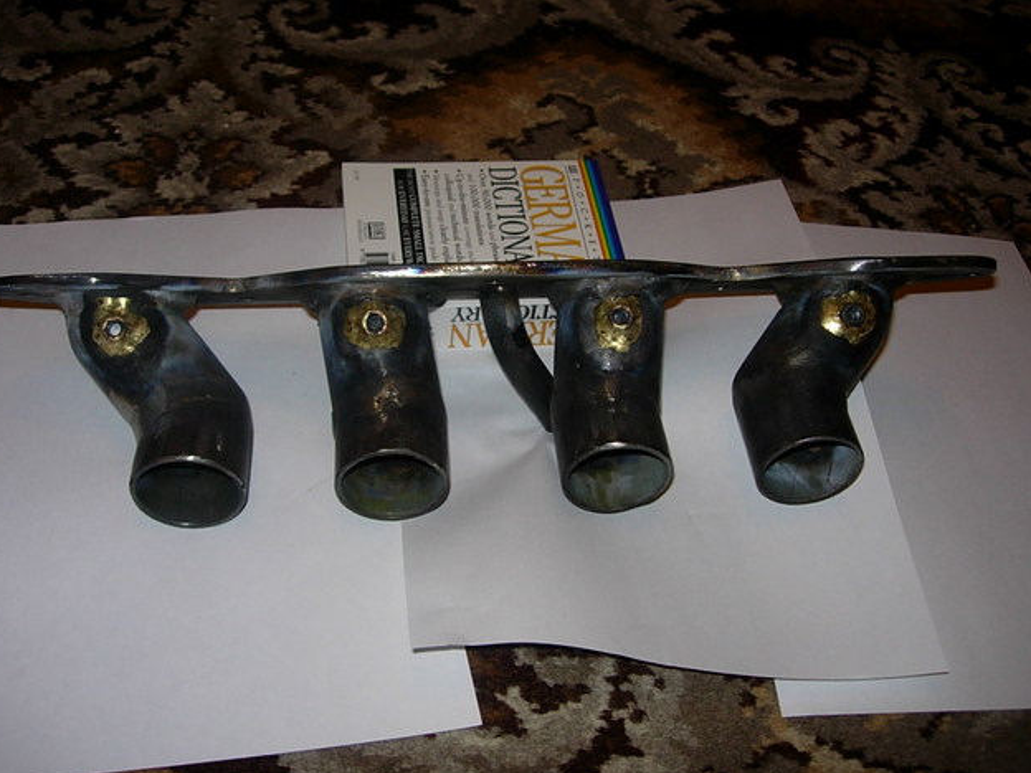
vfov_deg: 36.8
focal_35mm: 39
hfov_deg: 47.9
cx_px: 506
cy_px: 383
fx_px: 1162
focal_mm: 7.8
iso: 79
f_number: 2.8
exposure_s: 1/64
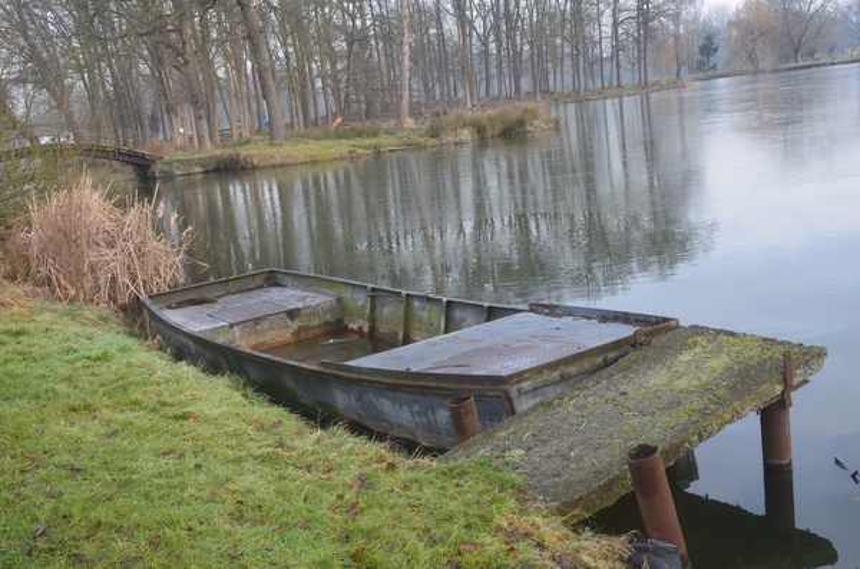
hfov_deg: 48.0
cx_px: 430
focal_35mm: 40
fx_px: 965
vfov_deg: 32.8
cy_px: 284
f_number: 10
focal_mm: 27
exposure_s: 1/60
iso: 250
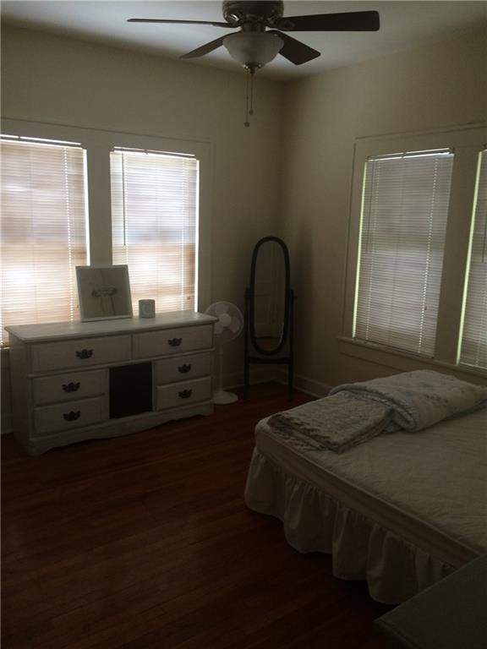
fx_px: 544
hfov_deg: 48.2
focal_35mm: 29
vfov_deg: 61.7
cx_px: 244
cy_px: 324
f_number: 2.2
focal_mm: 4.15
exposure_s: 1/30
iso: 125
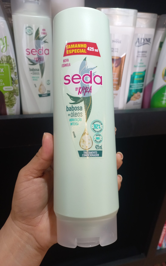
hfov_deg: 46.0
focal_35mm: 27
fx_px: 195
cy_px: 131
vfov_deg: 68.4
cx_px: 90
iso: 160
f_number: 1.8
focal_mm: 4.6
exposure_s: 1/60
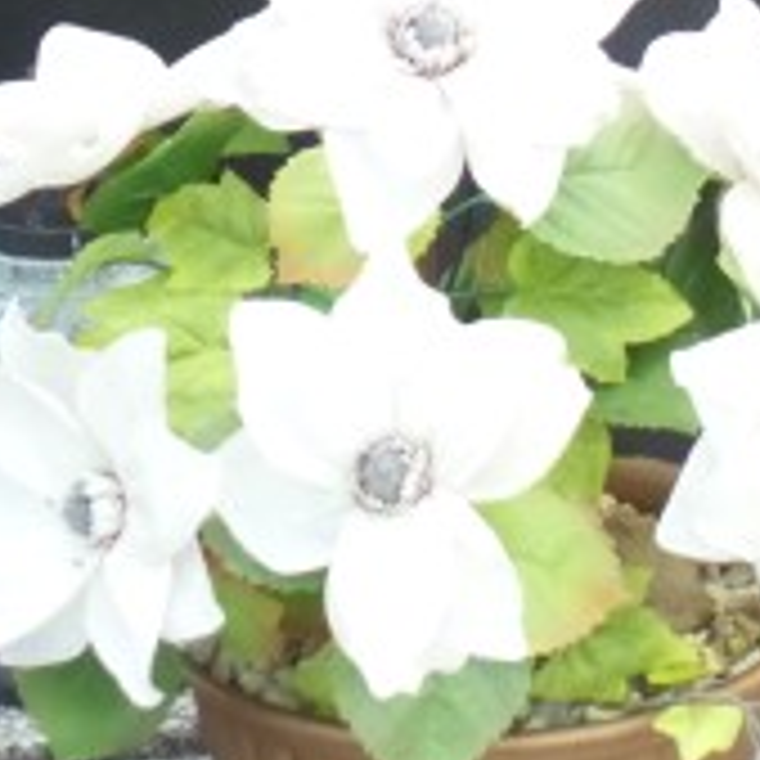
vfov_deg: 9.8
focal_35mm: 174
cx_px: 747
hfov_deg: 10.0
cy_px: -261
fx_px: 4322
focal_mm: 9.2
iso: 640
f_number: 3.4
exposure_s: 1/45
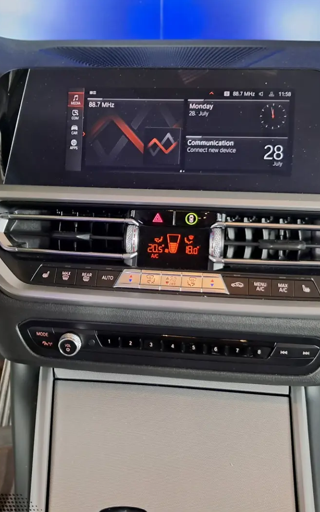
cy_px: 256
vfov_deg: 50.4
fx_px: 545
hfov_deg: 32.7
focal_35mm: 39
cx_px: 148
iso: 1000
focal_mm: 4
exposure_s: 1/25
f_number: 1.8
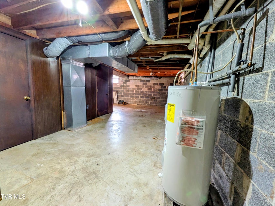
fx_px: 111
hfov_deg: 102.1
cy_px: 103
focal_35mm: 14
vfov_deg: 85.7
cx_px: 138
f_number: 2.2
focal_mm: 1.85
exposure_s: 1/30
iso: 149
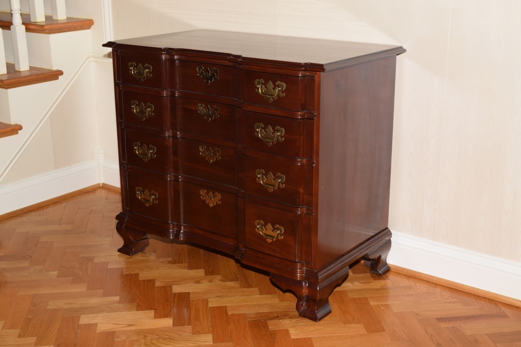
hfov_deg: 38.9
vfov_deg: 26.5
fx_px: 738
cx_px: 260
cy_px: 174
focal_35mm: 51
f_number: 8
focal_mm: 34
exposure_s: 1/60
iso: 100
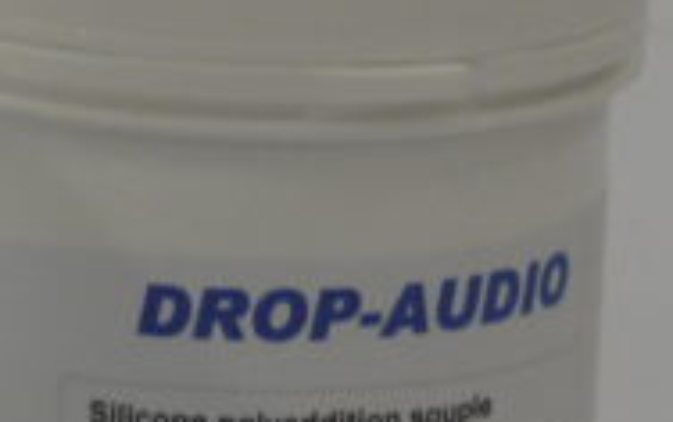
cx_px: -401
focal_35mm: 461
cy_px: 361
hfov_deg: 4.5
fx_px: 8466
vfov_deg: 2.9
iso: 320
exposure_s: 1/50
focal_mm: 40
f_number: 5.6
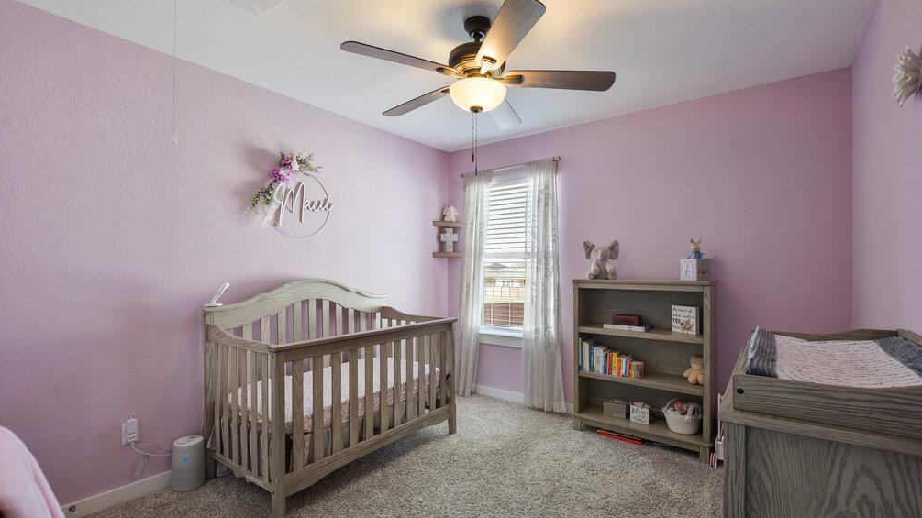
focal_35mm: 16
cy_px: 270
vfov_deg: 67.0
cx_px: 465
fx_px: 391
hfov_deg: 99.4
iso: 200
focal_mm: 10
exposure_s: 1/8
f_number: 8
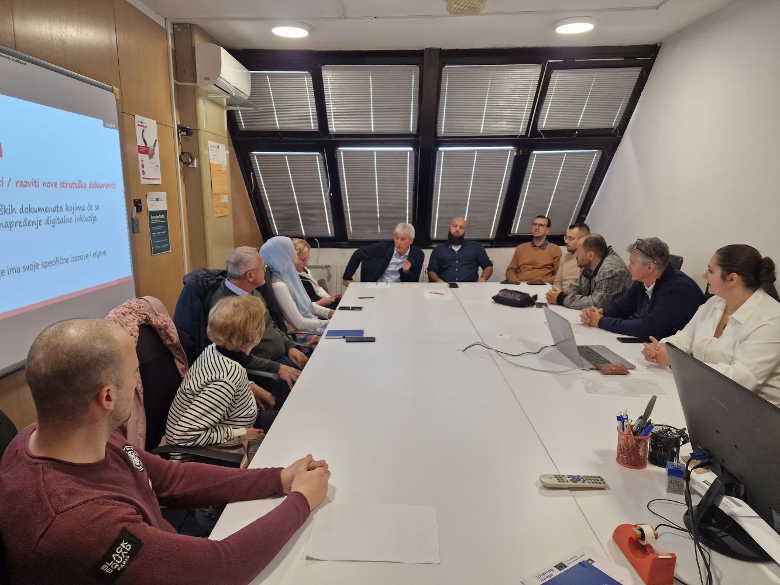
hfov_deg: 73.9
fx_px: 518
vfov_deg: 58.9
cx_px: 390
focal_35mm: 23
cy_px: 292
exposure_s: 1/120
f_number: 1.8
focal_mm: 6.4
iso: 320
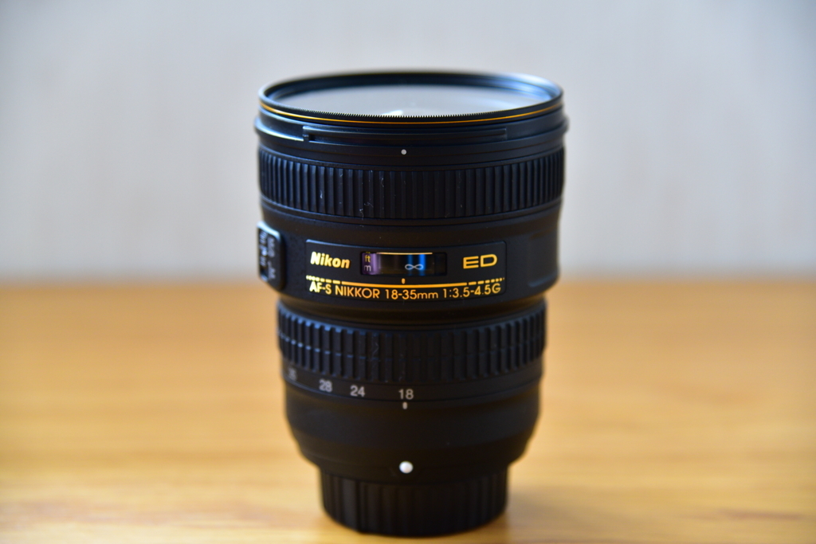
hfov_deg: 17.1
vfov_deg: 11.4
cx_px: 408
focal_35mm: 120
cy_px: 272
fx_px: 2720
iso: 1000
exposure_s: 1/60
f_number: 4.5
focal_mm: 120
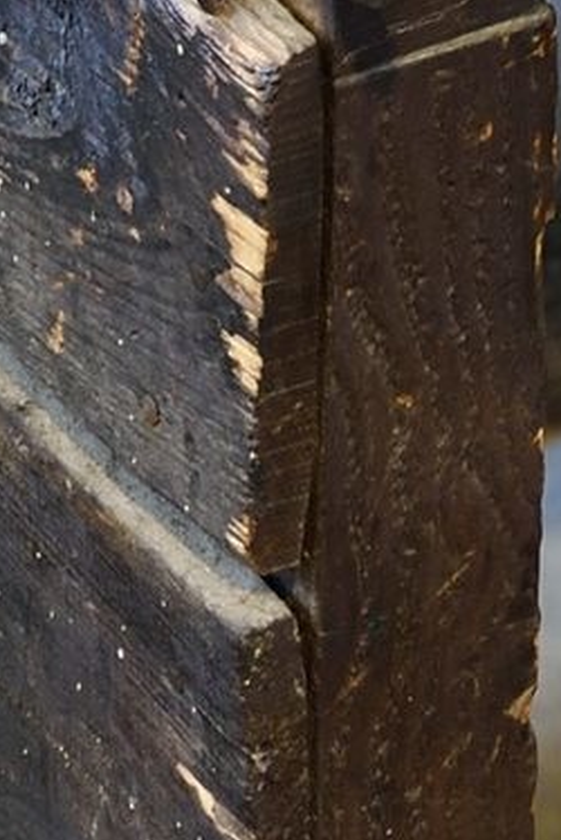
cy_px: -1442
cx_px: -1122
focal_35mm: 1122
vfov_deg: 1.8
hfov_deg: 1.2
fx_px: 26176
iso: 800
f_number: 5.6
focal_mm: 175
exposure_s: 1/15
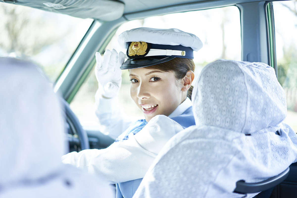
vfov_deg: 24.6
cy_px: 99
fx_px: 454
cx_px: 148
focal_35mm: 55
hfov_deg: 36.2
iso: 100
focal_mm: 55
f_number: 1.8
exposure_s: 1/160
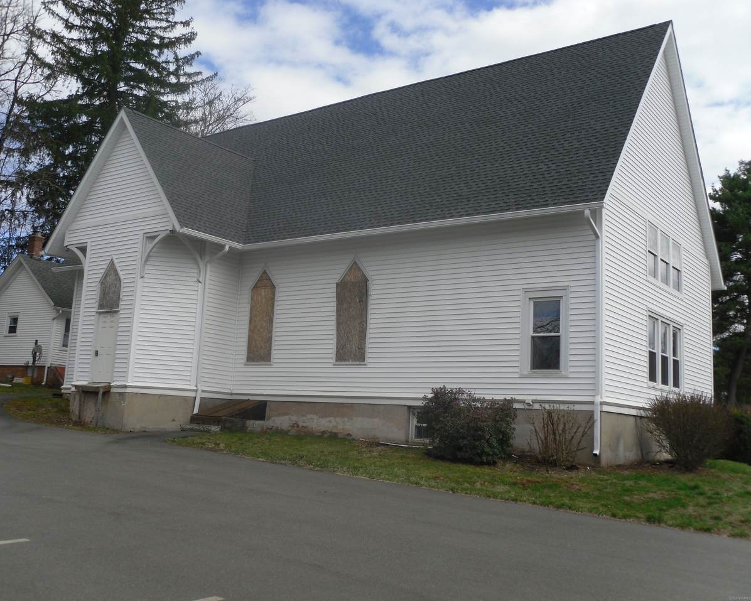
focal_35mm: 47
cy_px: 300
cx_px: 371
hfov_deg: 39.5
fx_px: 1045
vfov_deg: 32.1
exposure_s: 1/197
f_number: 8.2
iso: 80
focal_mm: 6.3
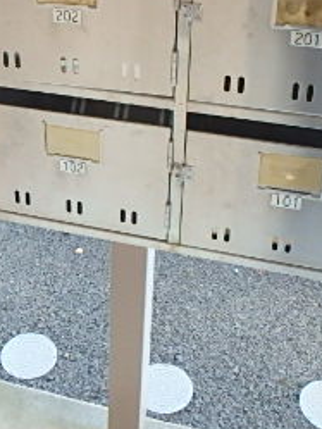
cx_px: 93
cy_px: 88
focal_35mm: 54
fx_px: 669
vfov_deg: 34.5
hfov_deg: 26.8
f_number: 3.5
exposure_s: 1/160
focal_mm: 3.7
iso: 800
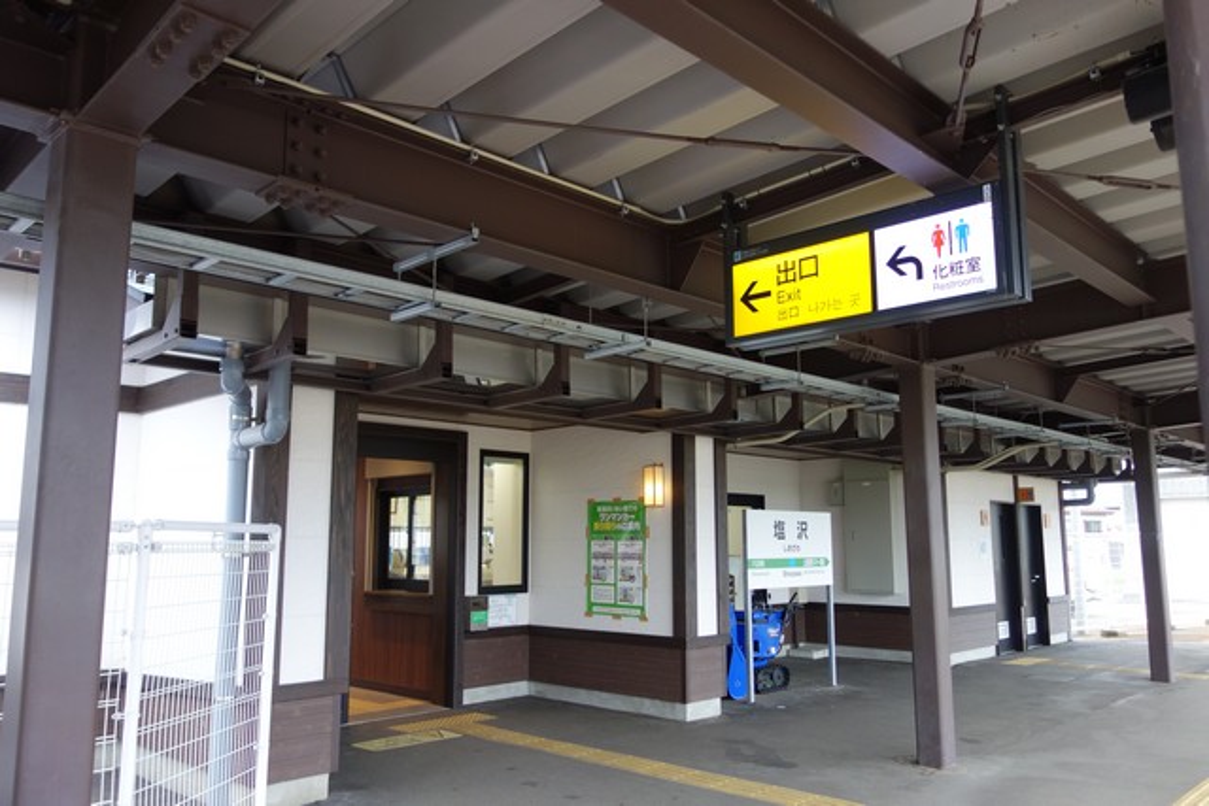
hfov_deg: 65.5
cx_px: 604
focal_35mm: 28
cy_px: 403
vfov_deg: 46.4
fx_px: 940
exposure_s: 1/60
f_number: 1.8
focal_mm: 10.4
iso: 125
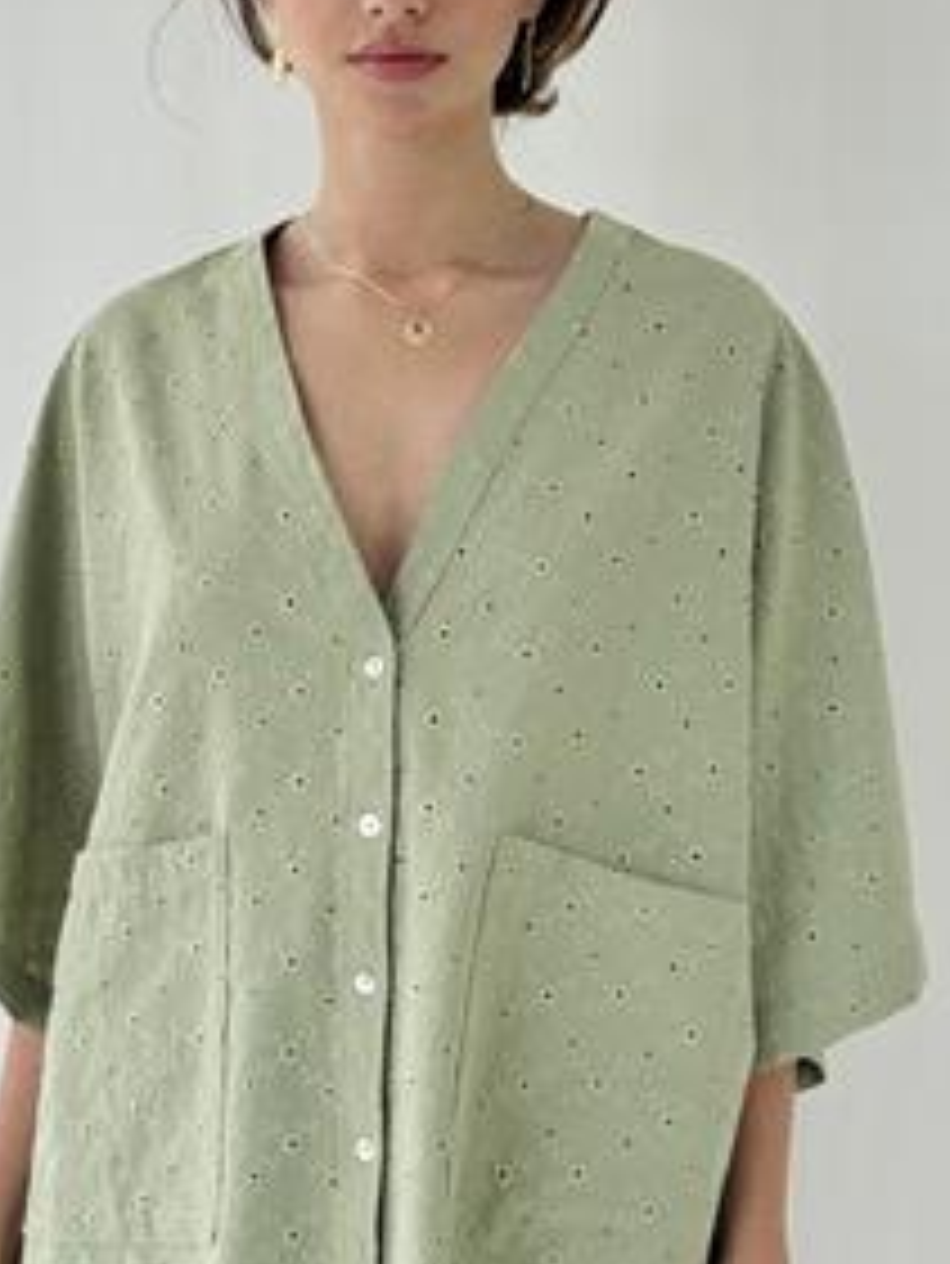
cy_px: 596
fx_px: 3327
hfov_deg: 16.2
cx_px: 419
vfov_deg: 21.5
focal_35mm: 91
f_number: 1.78
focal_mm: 6.76
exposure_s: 1/326
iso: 64
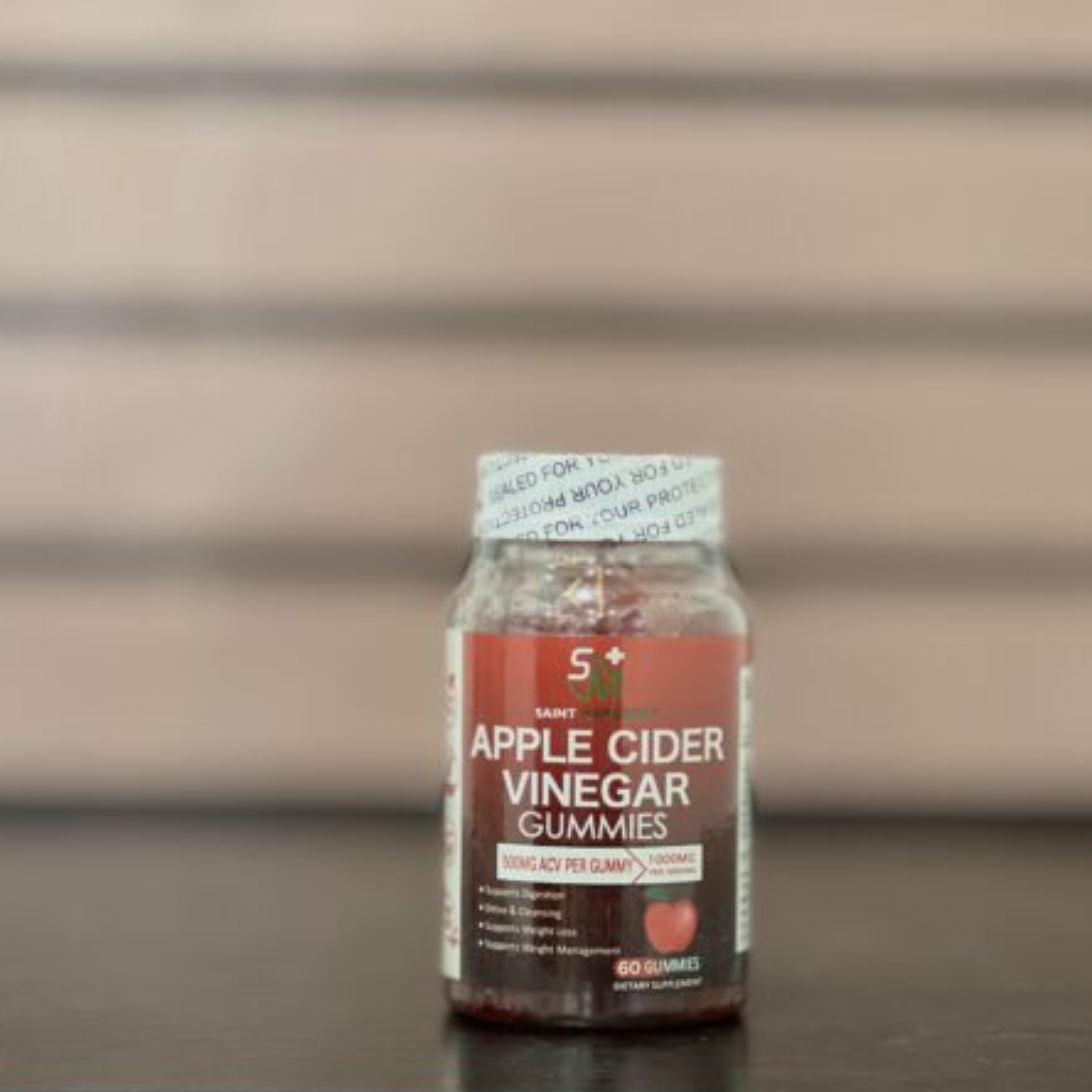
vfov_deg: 18.9
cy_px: 551
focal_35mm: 92
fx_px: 3284
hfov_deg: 18.9
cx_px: 603
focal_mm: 9
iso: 500
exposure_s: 1/20
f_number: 2.8
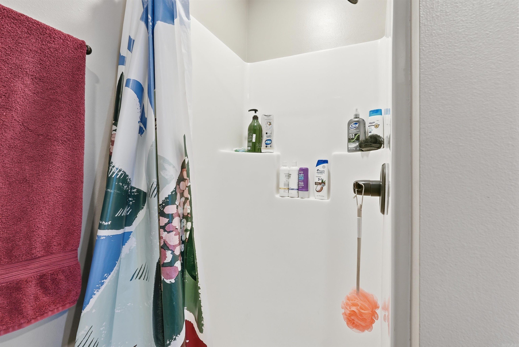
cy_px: 174
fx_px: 231
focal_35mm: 16
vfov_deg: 73.8
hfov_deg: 96.7
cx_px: 260
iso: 250
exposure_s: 1/13
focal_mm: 16
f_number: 9
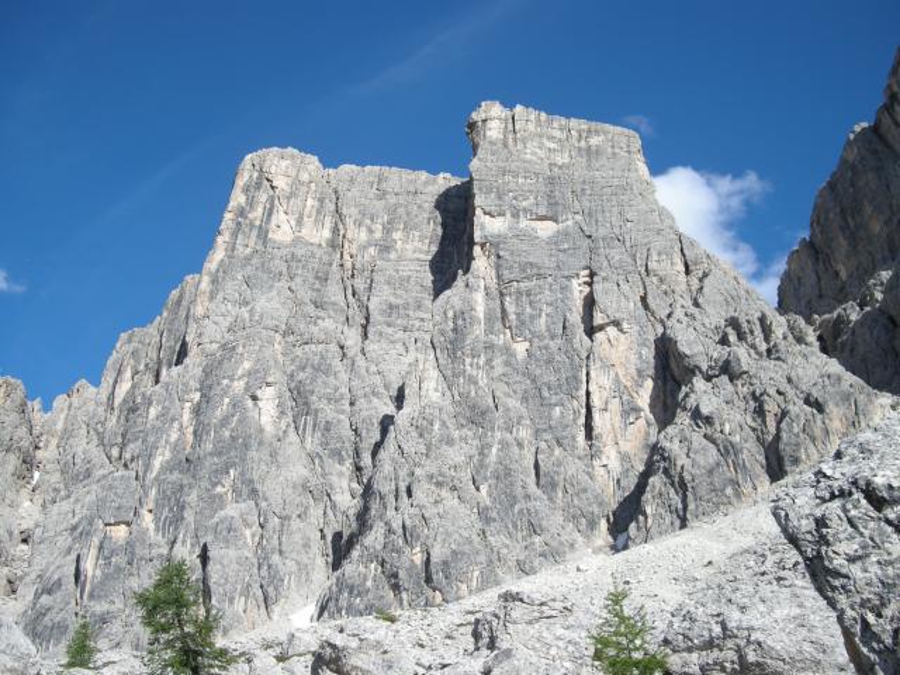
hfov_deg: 50.1
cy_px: 338
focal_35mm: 37
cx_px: 450
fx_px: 962
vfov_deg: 38.7
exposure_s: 1/120
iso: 64
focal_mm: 7.9
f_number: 8
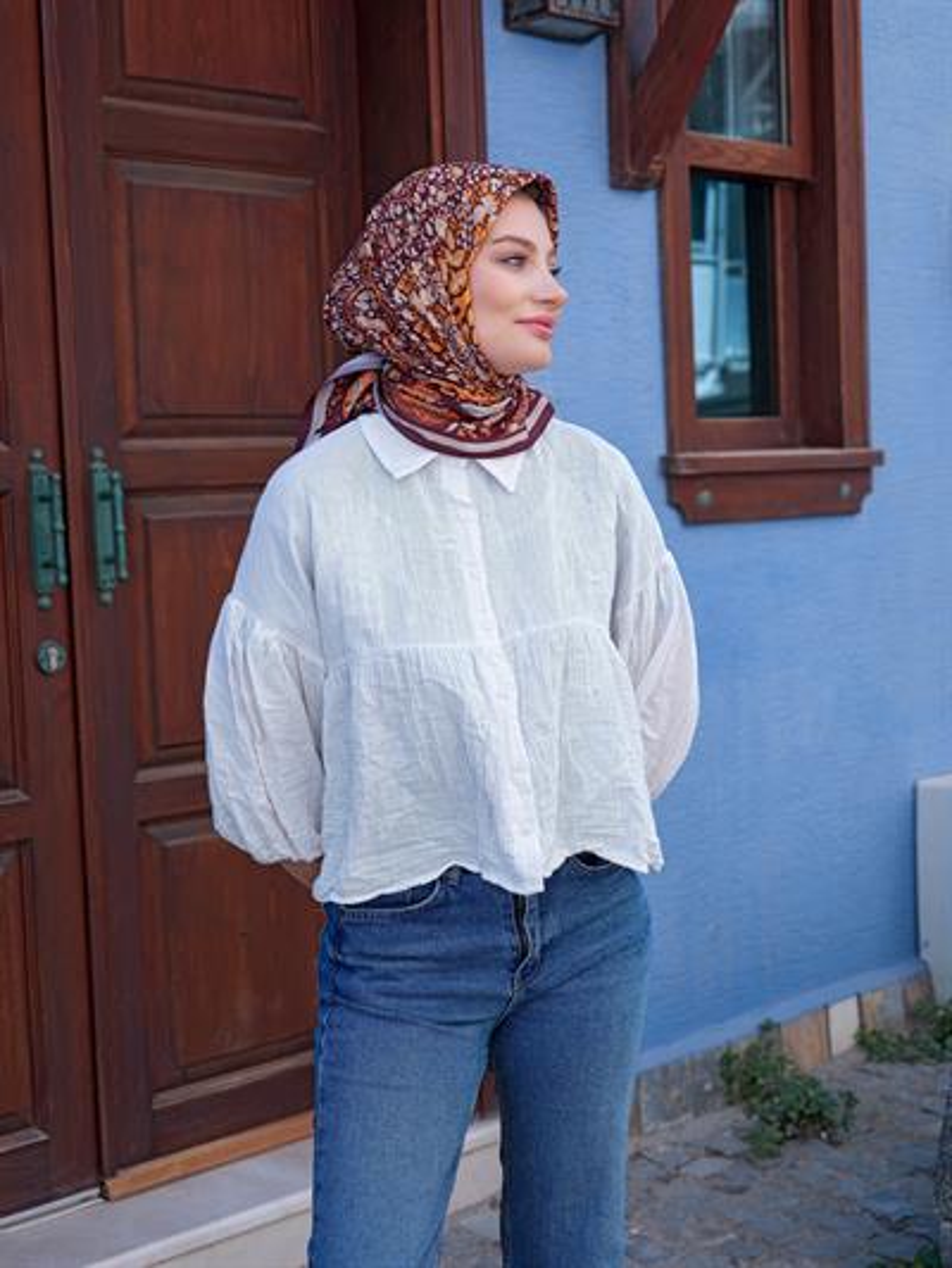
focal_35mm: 55
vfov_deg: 34.9
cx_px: 476
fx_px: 2016
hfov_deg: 26.6
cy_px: 634
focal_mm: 70
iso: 320
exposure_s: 1/250
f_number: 5.6
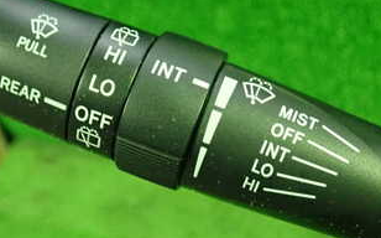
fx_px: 643
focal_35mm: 62
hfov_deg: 32.9
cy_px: 156
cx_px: 223
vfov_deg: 20.9
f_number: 2.3
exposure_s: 1/30
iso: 800
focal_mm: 5.5
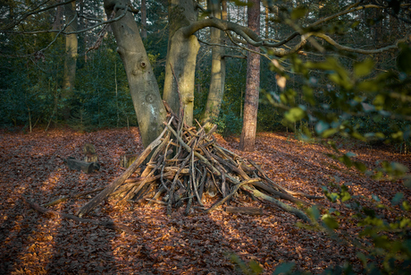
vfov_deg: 27.0
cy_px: 138
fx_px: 571
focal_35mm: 50
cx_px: 206
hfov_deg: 39.6
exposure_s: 1/160
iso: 320
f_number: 3.5
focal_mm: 50
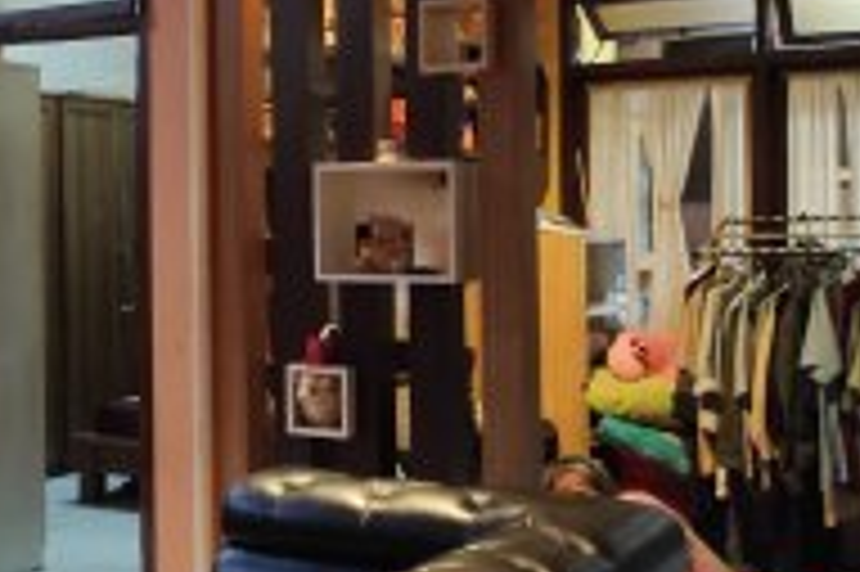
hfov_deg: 32.1
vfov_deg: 22.1
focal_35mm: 61
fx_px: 1456
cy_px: 200
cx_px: 176
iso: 1219
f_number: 1.89
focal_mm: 5.43
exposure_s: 1/20
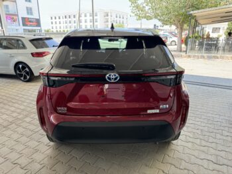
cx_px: 116
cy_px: 87
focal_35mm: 24
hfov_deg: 71.6
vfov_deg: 56.9
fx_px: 161
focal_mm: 6.76
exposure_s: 1/168
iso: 100
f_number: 1.78
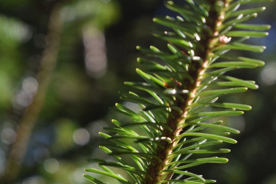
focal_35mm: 134
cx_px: 170
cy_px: 104
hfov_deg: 15.3
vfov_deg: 10.3
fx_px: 1026
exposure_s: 1/250
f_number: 8
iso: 320
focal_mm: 55
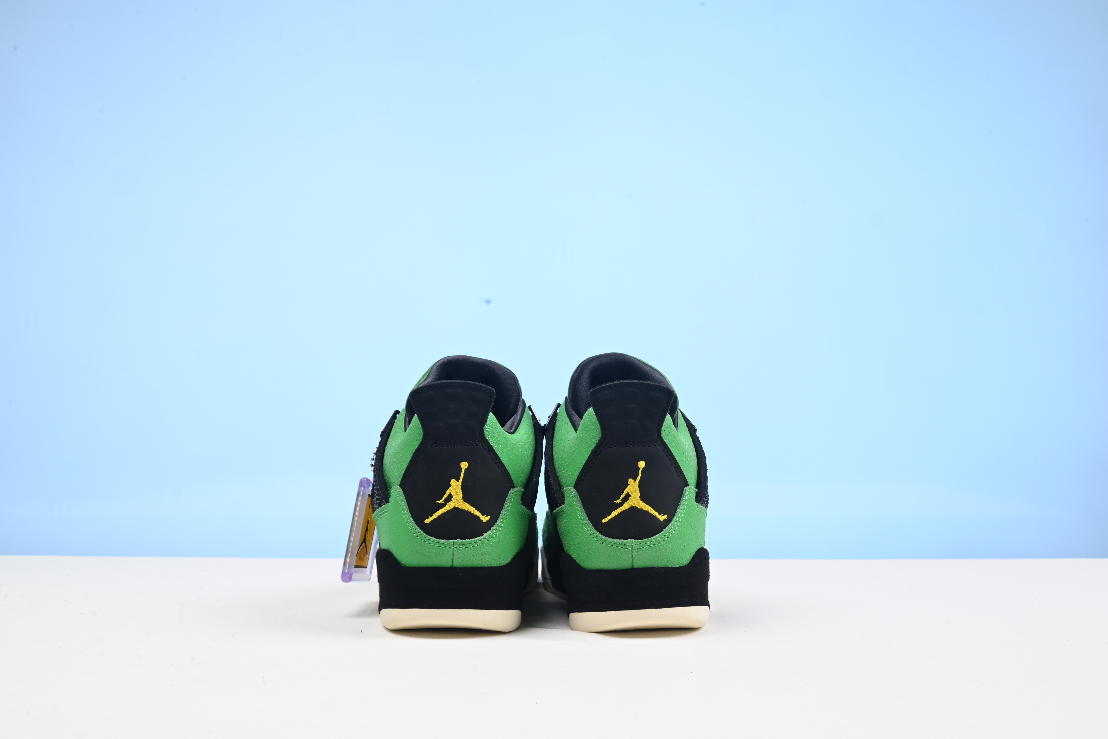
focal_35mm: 40
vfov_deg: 33.4
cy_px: 370
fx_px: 1232
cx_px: 554
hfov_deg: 48.4
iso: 100
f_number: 16
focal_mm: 40
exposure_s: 1/2
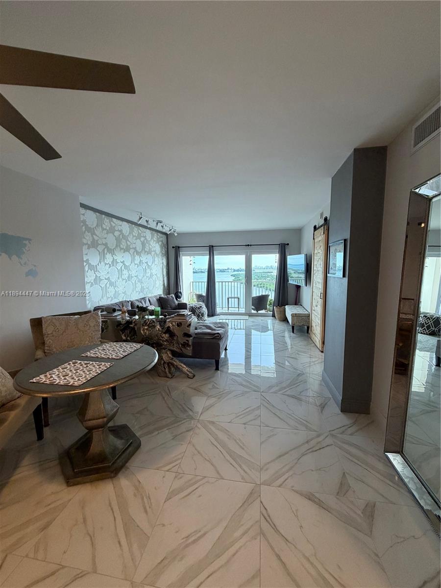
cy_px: 294
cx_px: 220
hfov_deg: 85.7
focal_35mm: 14
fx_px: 238
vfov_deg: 102.1
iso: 160
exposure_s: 1/60
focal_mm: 2.22
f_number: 2.2
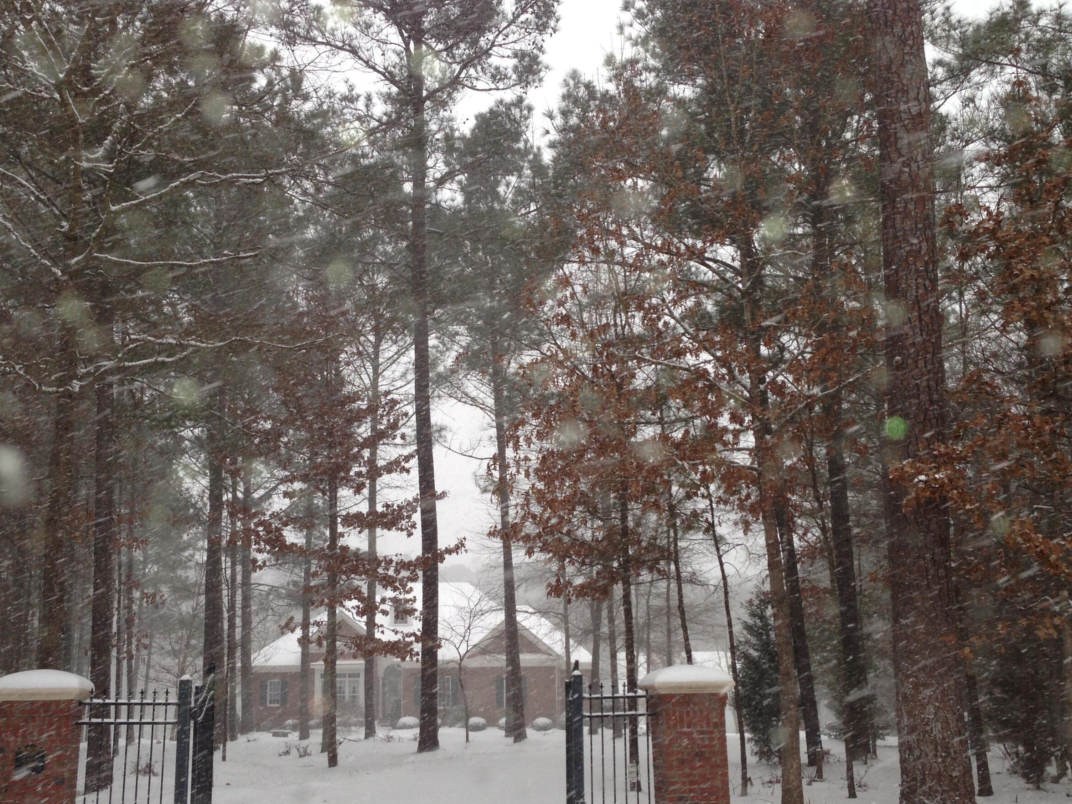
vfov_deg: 34.2
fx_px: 1301
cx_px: 502
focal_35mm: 42
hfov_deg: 44.8
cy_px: 482
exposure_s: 1/160
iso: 50
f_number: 2.4
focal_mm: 4.12
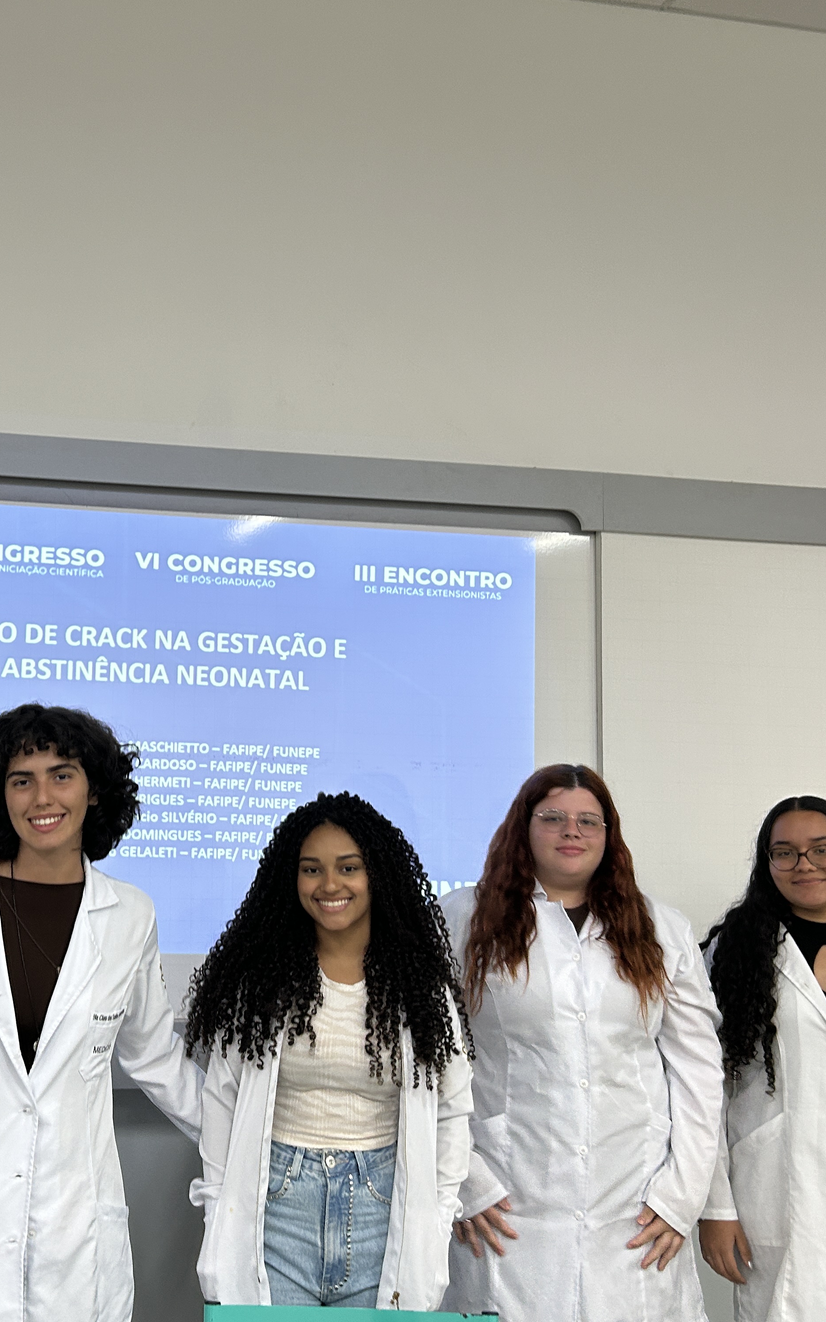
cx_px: 121
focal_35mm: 37
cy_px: 657
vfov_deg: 52.7
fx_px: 1333
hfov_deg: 33.1
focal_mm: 5.7
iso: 125
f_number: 1.5
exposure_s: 1/60
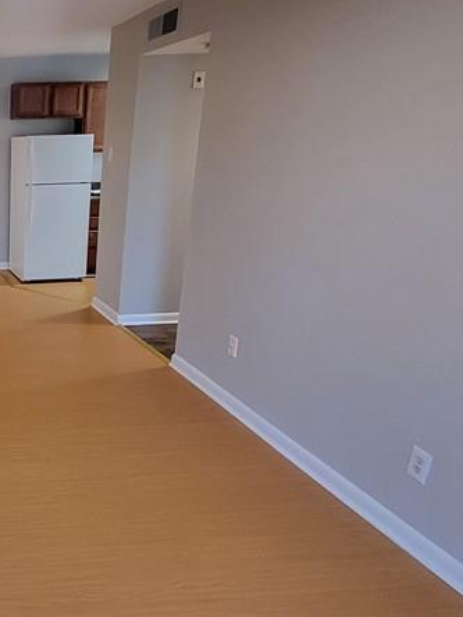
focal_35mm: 30
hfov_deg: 37.6
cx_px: -67
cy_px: 290
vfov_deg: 59.9
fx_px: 535
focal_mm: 1.74
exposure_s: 1/60
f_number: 2.2
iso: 320
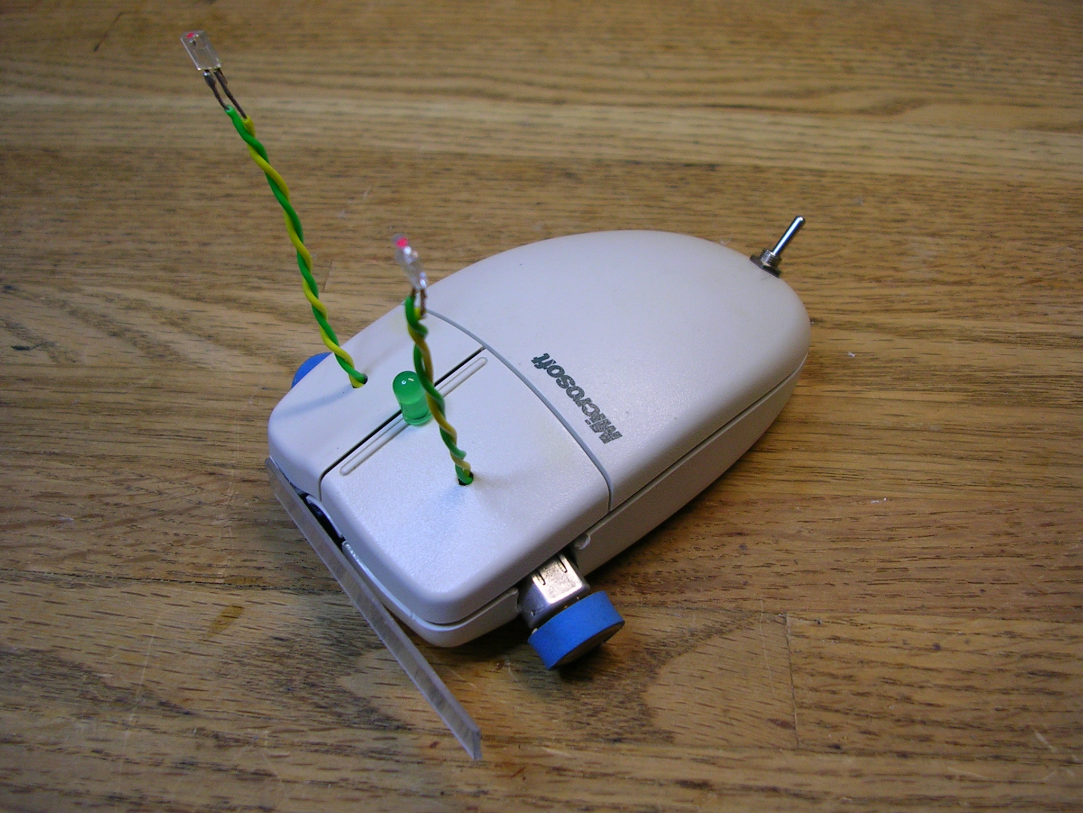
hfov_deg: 49.0
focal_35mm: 38
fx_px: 1189
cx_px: 542
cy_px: 406
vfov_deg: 37.7
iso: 50
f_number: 2.8
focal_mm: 5.8
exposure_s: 1/19.7
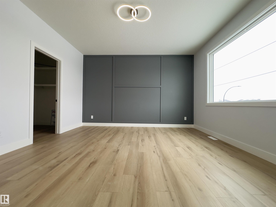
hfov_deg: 102.1
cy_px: 104
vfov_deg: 85.7
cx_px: 138
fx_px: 112
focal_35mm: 14
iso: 200
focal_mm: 2.22
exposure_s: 1/120
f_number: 2.2
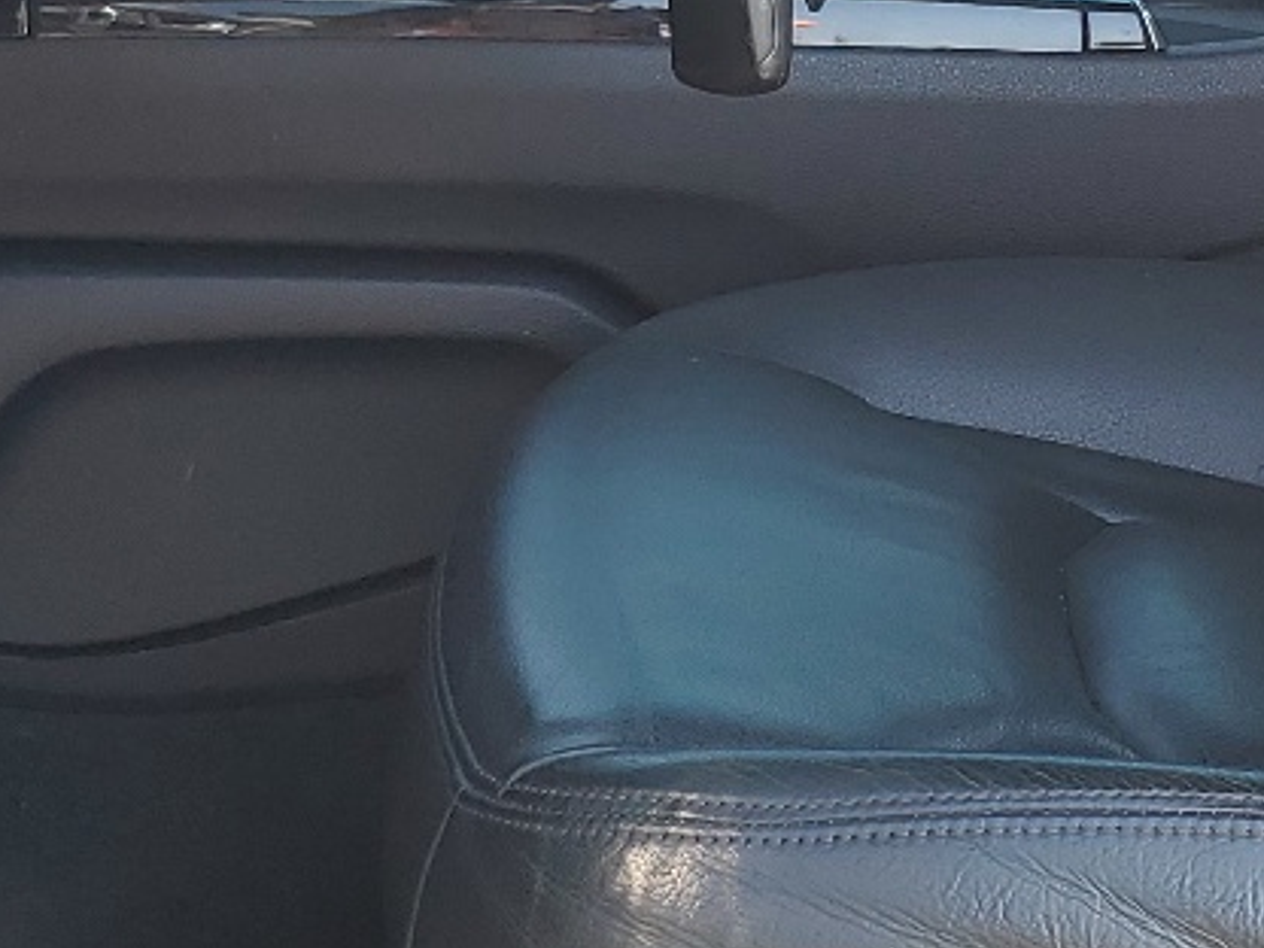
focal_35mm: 100
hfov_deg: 19.4
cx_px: 1003
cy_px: 82
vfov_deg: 14.6
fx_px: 3651
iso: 50
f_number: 1.5
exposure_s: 1/263
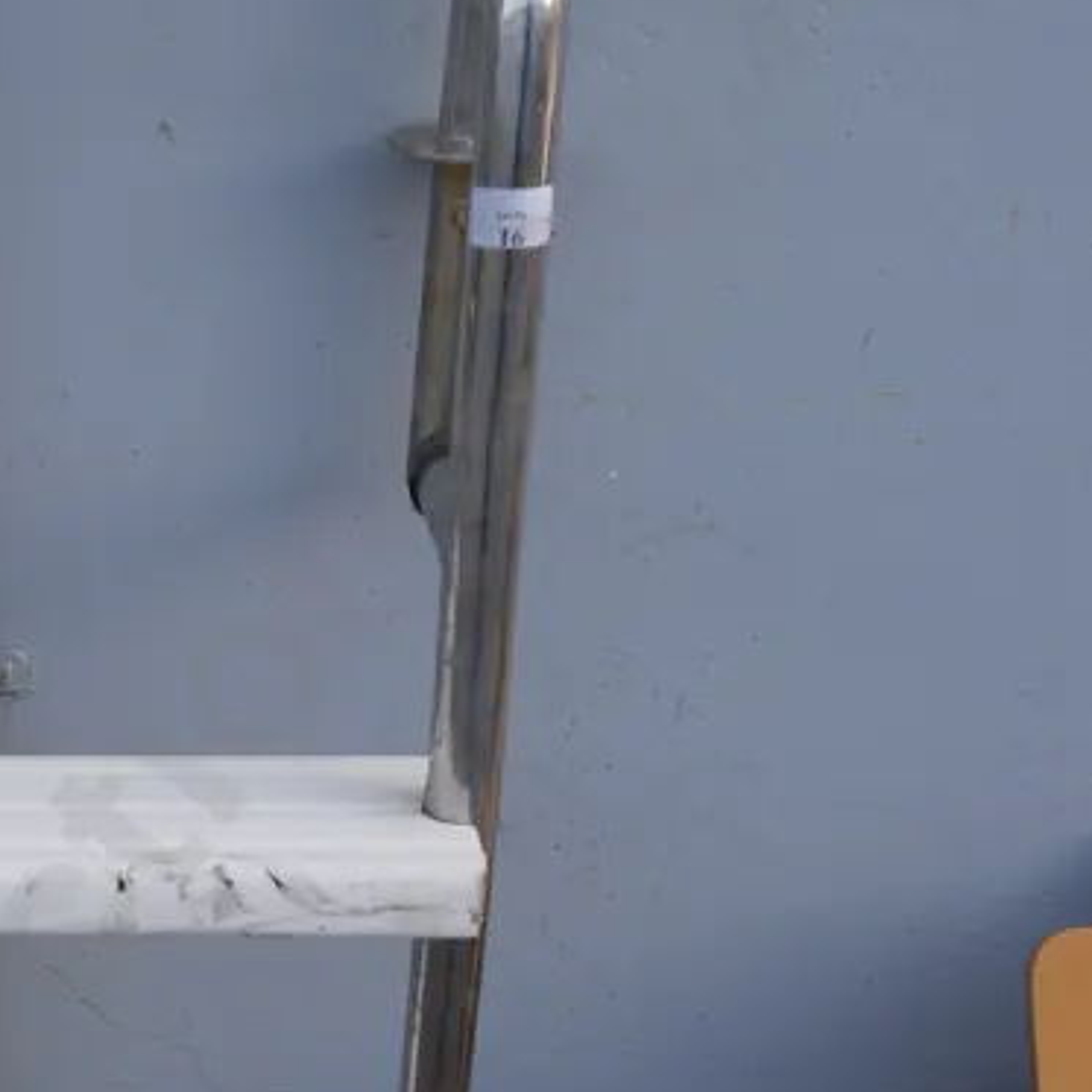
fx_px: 2427
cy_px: 1031
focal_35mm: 68
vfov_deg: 24.5
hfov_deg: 24.2
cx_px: -10
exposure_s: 1/250
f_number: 5
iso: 200
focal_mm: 14
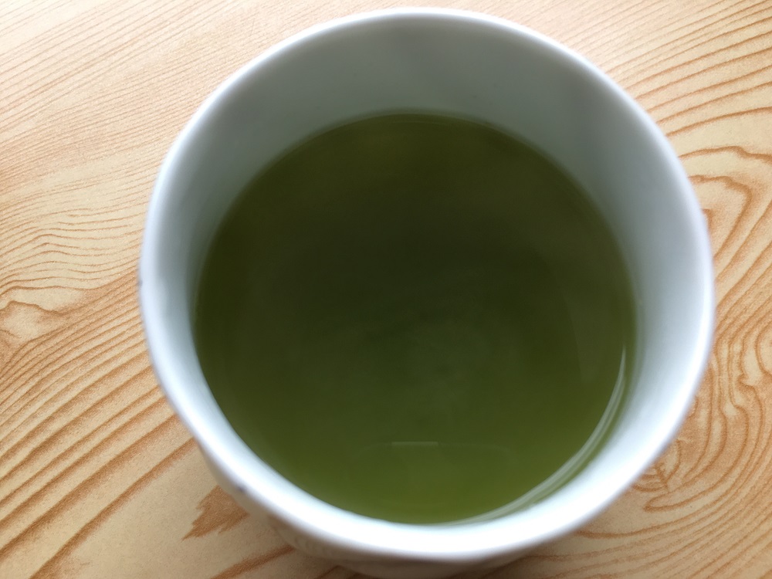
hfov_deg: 61.7
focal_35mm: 29
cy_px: 290
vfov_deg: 48.2
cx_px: 386
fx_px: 647
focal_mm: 4.15
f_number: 2.2
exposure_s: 1/60
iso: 25
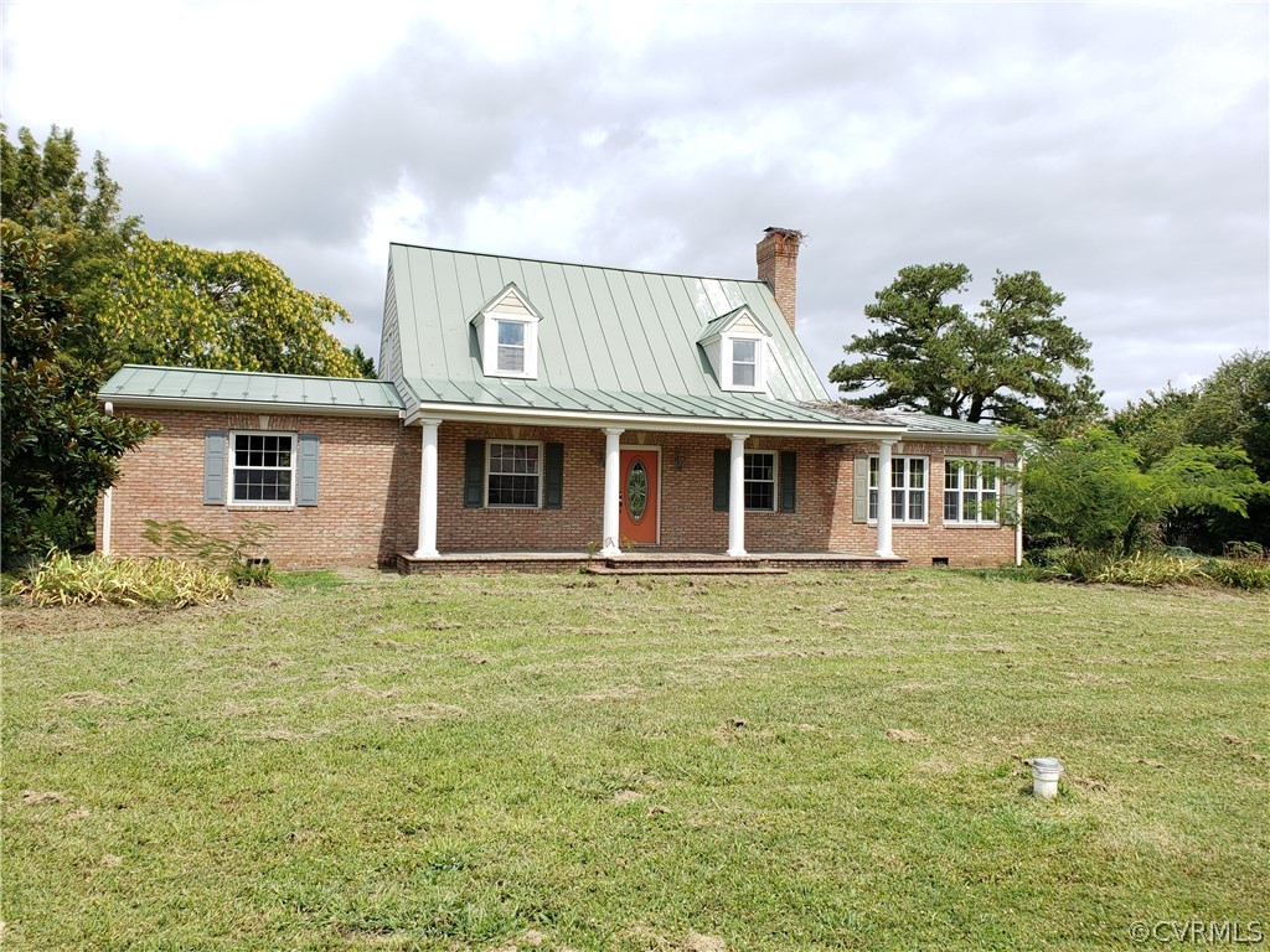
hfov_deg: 67.3
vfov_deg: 53.1
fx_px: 954
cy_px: 476
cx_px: 635
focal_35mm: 26
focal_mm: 4.3
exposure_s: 1/1232
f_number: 2.4
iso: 50
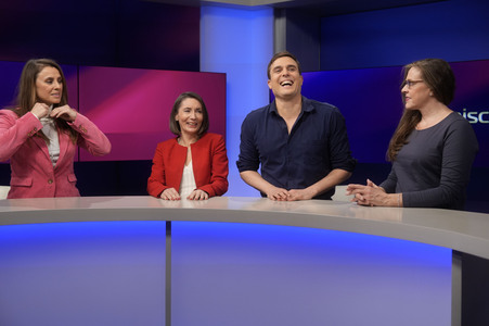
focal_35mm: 45
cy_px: 163
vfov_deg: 29.8
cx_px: 244
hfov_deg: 43.6
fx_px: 611
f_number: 2.2
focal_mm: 30
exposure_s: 1/250
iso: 640
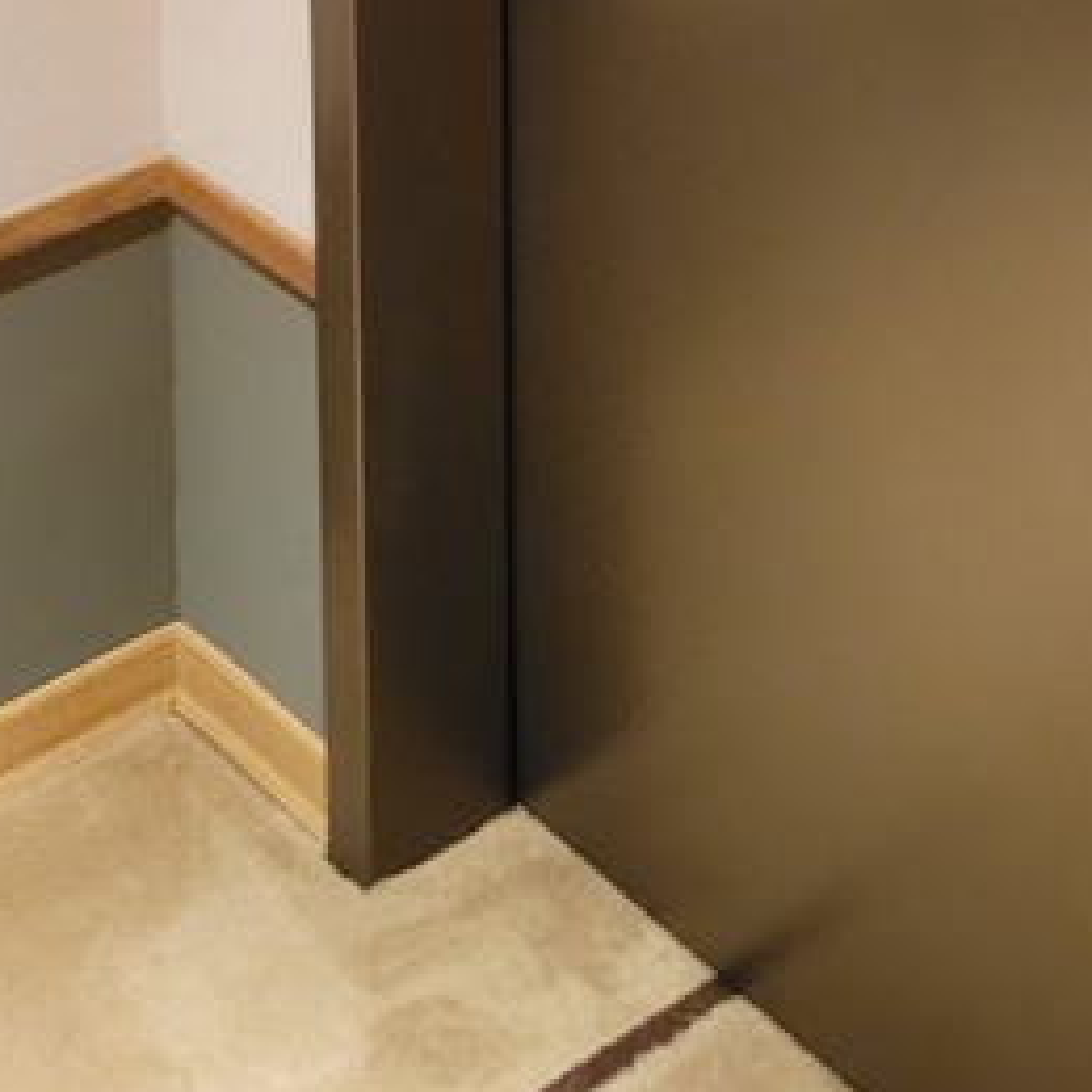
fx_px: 3034
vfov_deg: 17.4
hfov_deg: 19.9
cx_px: 1021
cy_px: -748
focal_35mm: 85
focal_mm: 5.4
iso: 1250
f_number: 1.8
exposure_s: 1/24
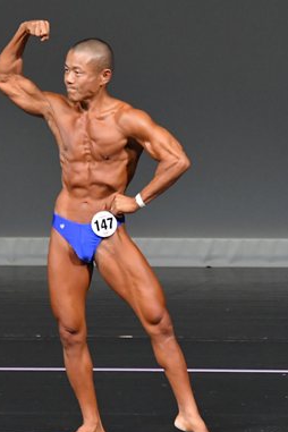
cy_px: 238
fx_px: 7319
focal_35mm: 610
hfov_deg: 2.3
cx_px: 209
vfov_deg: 3.4
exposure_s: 1/400
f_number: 5.6
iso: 4000
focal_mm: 200
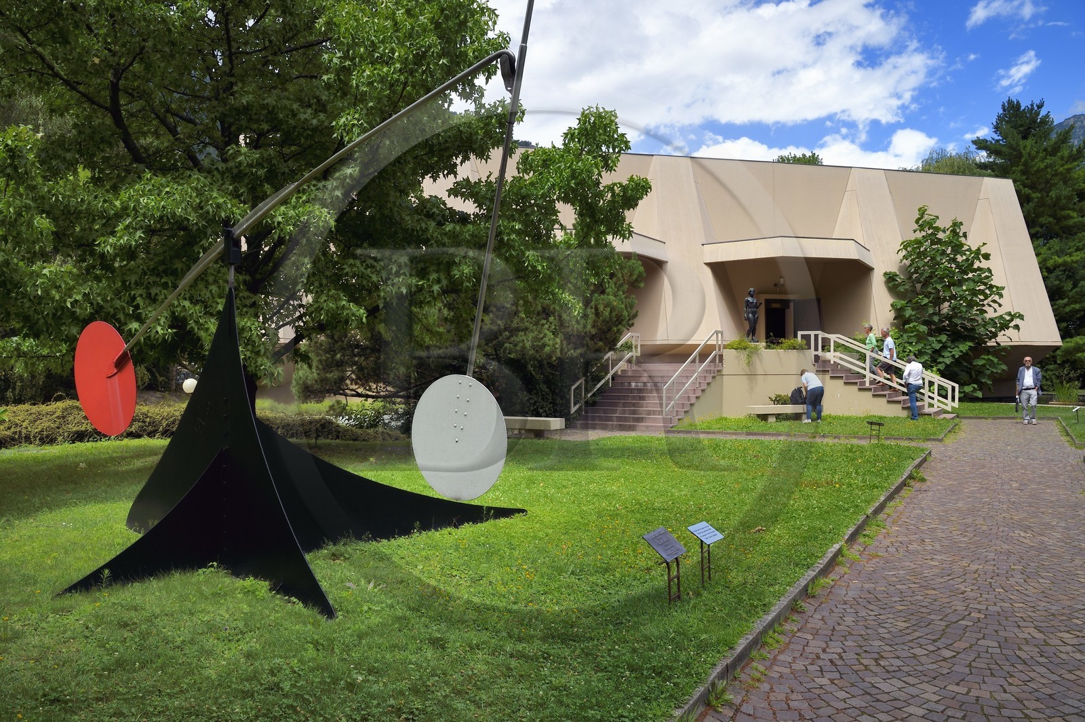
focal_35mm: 24
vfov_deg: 53.1
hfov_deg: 73.8
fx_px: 723
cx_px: 542
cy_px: 361
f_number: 13
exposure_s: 1/200
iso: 200
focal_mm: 24
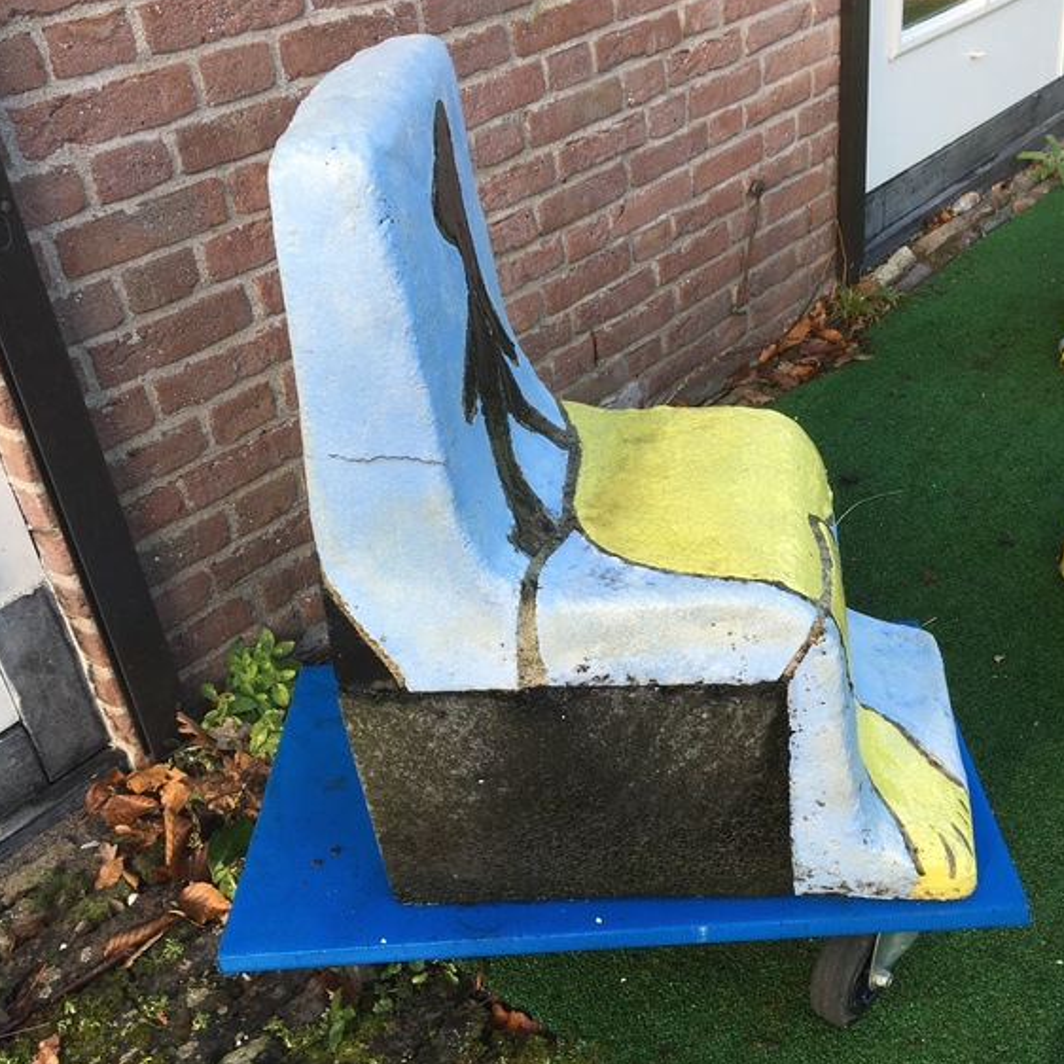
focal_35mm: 35
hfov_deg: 47.2
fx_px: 1217
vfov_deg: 47.2
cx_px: 538
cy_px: 526
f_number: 2.2
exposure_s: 1/169
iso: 25
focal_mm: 4.15
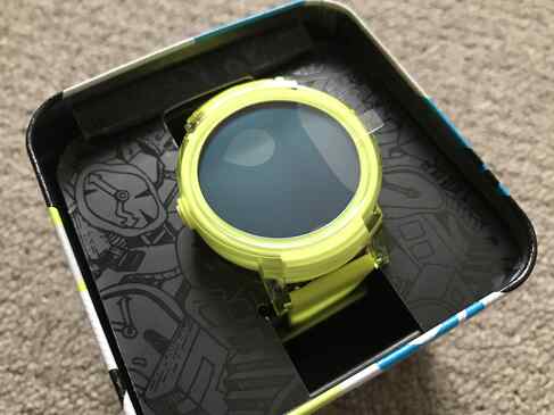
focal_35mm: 28
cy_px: 208
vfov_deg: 49.7
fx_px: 448
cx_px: 277
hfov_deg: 63.5
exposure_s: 1/15
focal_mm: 3.99
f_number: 1.8
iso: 100
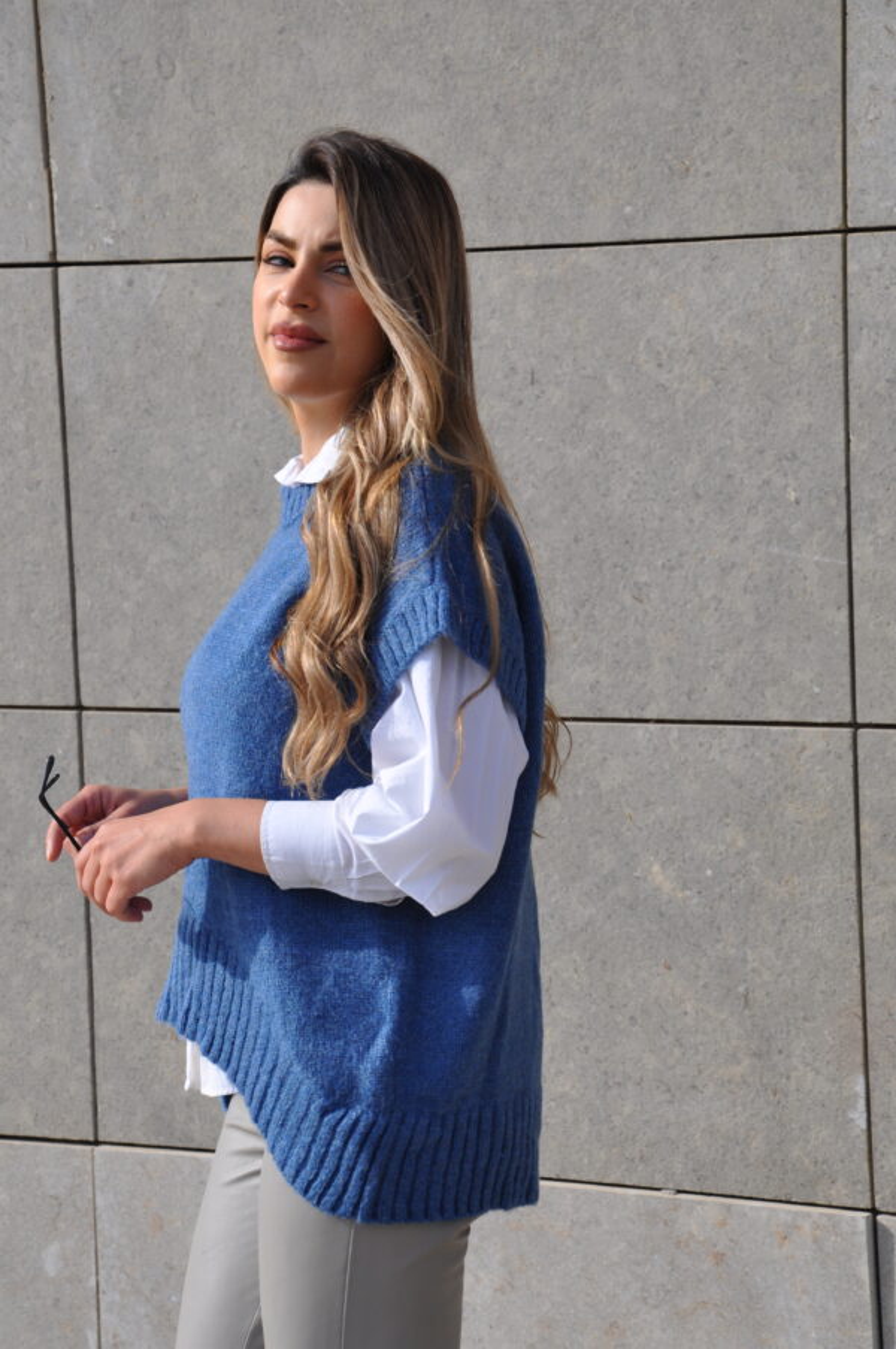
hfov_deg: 12.2
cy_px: 674
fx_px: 4209
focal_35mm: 112
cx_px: 448
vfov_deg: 18.2
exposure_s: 1/320
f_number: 9
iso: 200
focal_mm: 75
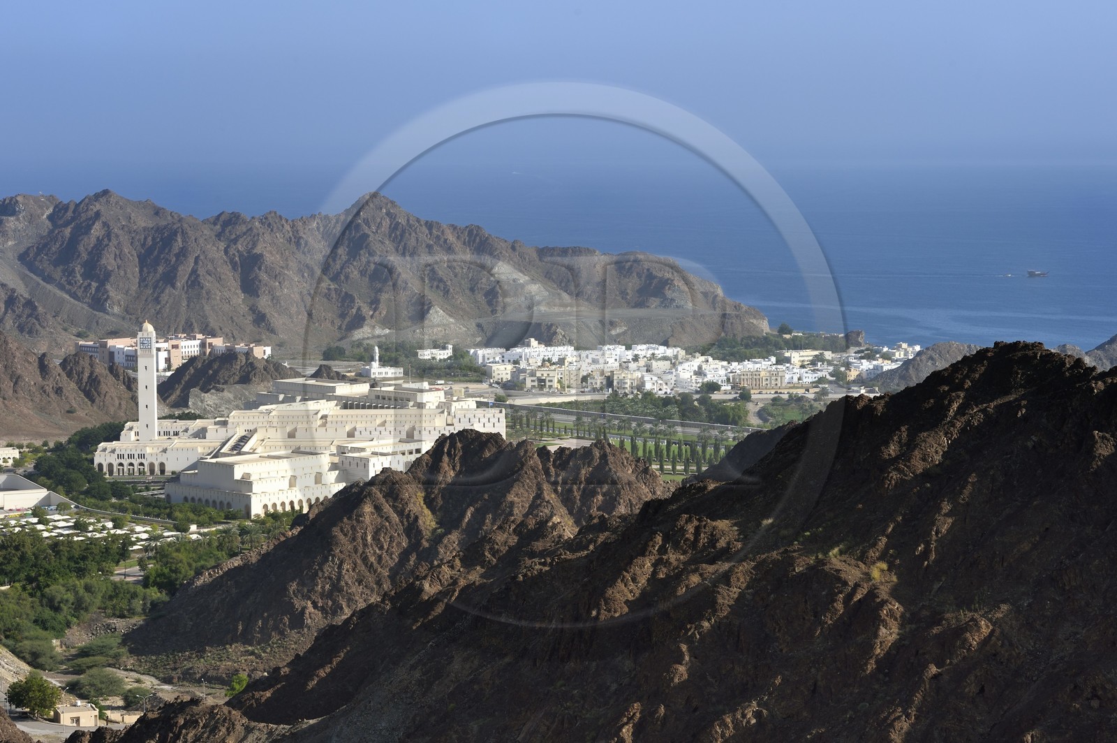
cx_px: 558
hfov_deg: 22.6
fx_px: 2790
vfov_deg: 15.2
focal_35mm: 90
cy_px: 372
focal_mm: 90
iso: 200
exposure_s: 1/320
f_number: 10
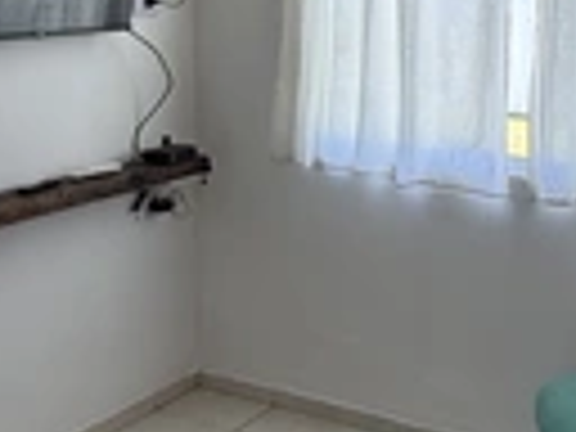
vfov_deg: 29.7
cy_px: 99
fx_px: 799
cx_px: 234
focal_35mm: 48
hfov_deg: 39.5
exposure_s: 1/99
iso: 50
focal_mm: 2.22
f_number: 2.2
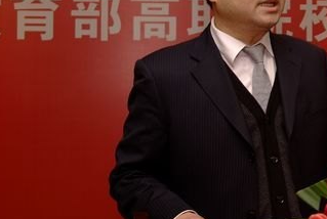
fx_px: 719
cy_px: 70
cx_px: 281
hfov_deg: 25.0
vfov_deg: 17.3
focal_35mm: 79
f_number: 5.6
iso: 250
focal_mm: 28
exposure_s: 1/60
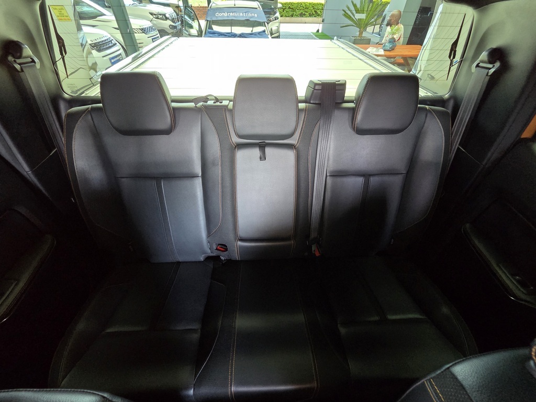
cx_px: 268
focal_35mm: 13
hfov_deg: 106.2
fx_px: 201
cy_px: 201
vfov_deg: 89.9
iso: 800
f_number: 2.2
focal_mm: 2.2
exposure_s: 1/50
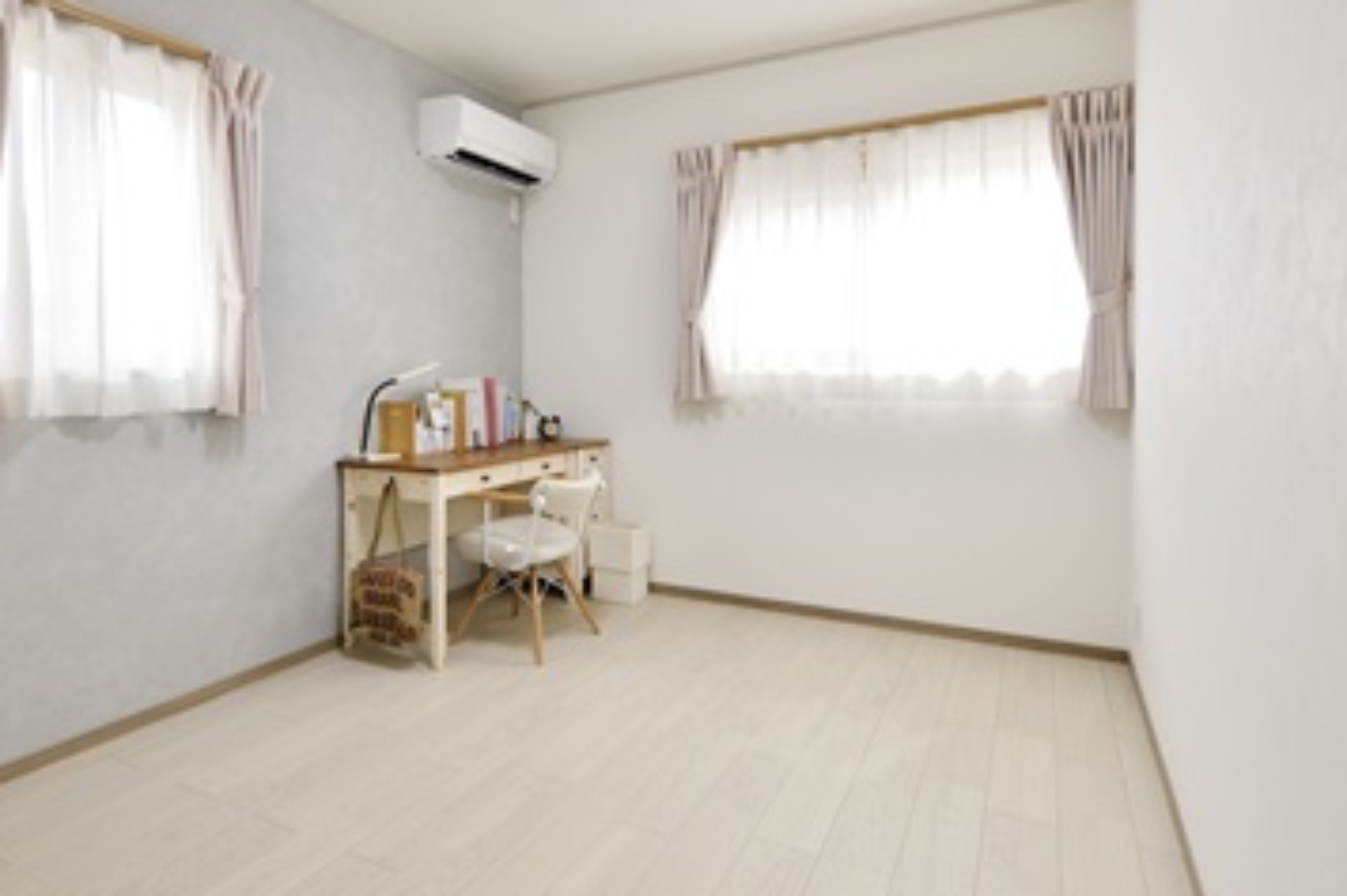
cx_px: 562
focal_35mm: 21
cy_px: 393
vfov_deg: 60.2
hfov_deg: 81.6
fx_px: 771
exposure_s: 1/5
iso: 200
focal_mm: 11
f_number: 11
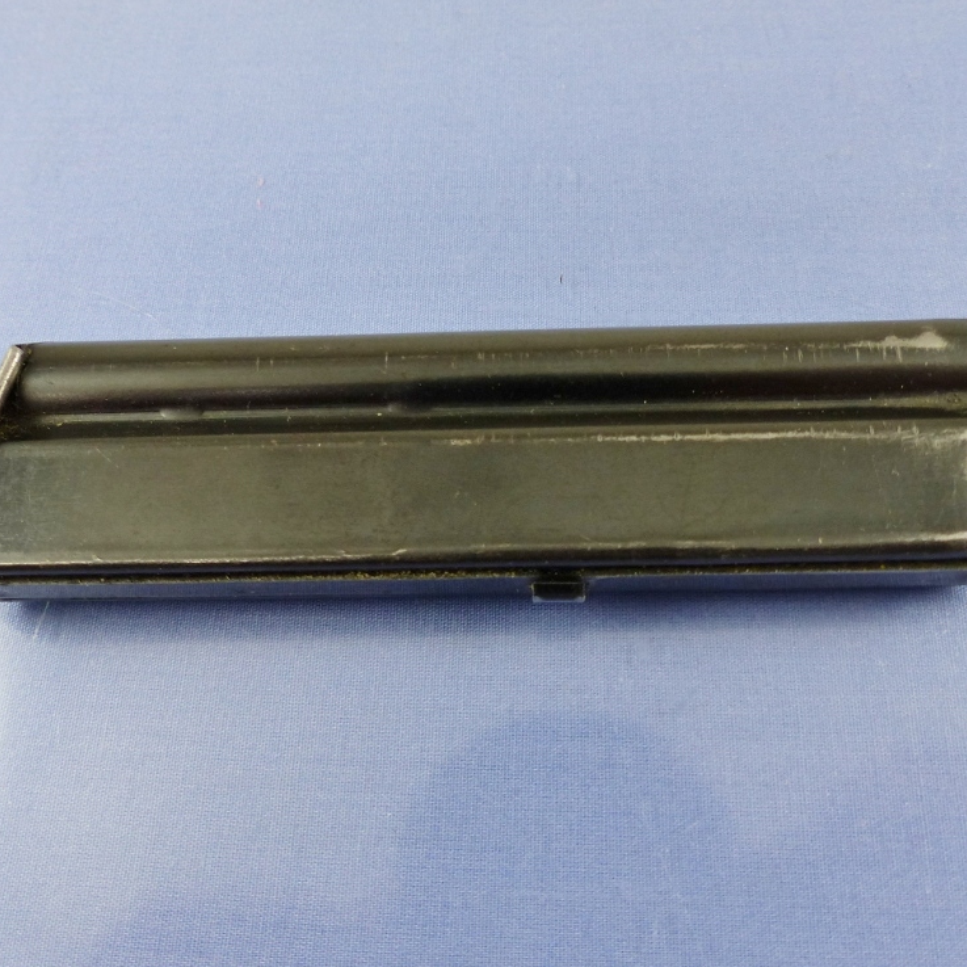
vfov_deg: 54.0
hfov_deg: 54.0
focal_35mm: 30
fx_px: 948
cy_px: 479
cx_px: 491
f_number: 2.8
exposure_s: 1/60
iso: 200
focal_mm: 4.5
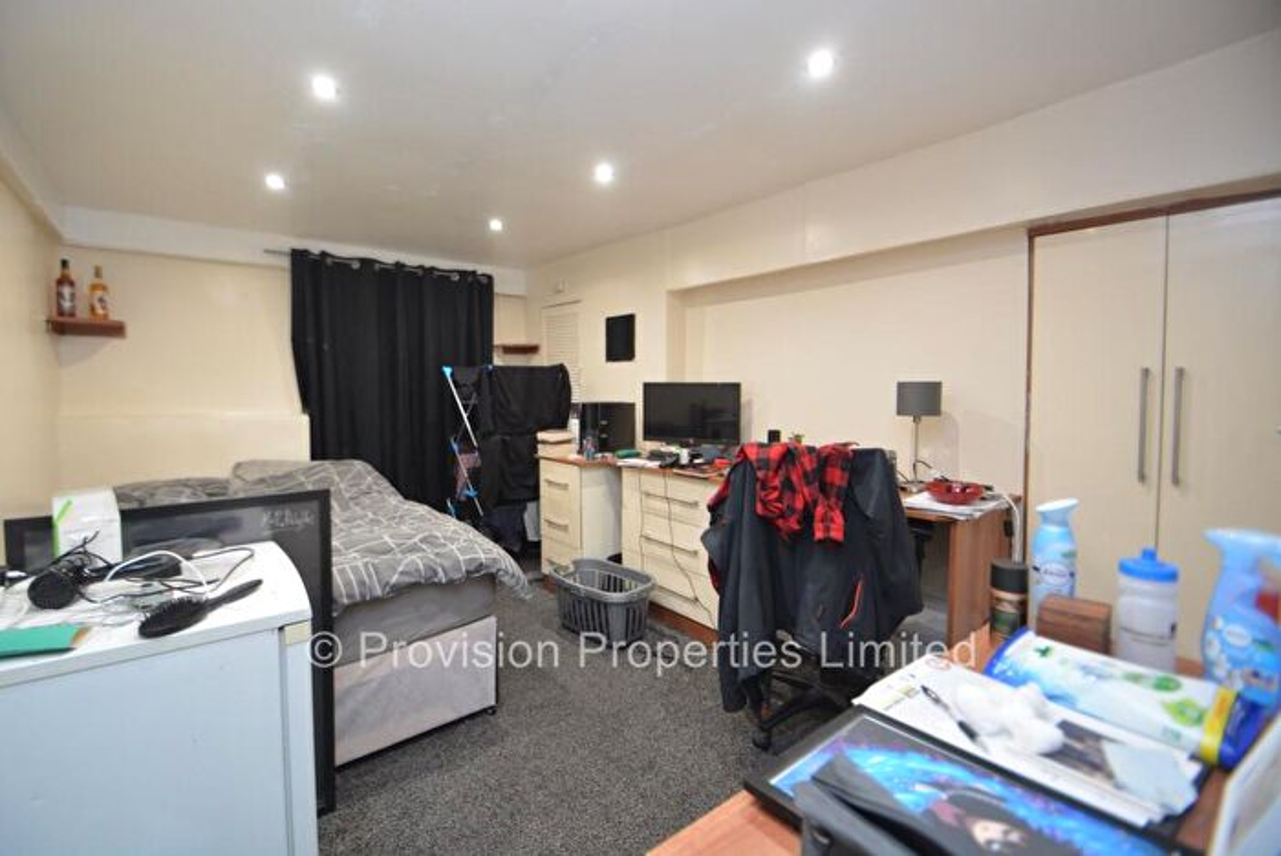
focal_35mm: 15
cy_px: 428
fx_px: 534
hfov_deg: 100.3
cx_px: 640
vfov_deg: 77.4
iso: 800
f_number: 3.5
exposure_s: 1/45
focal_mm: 10
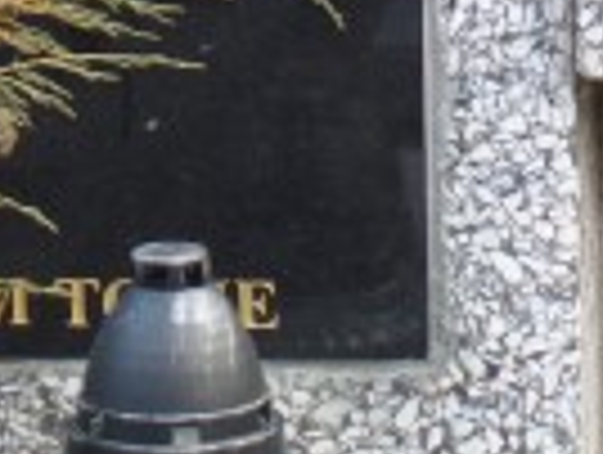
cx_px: 936
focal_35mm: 372
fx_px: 6492
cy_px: 4
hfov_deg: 5.3
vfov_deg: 4.0
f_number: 3.8
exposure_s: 1/45
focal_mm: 13.9
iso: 120
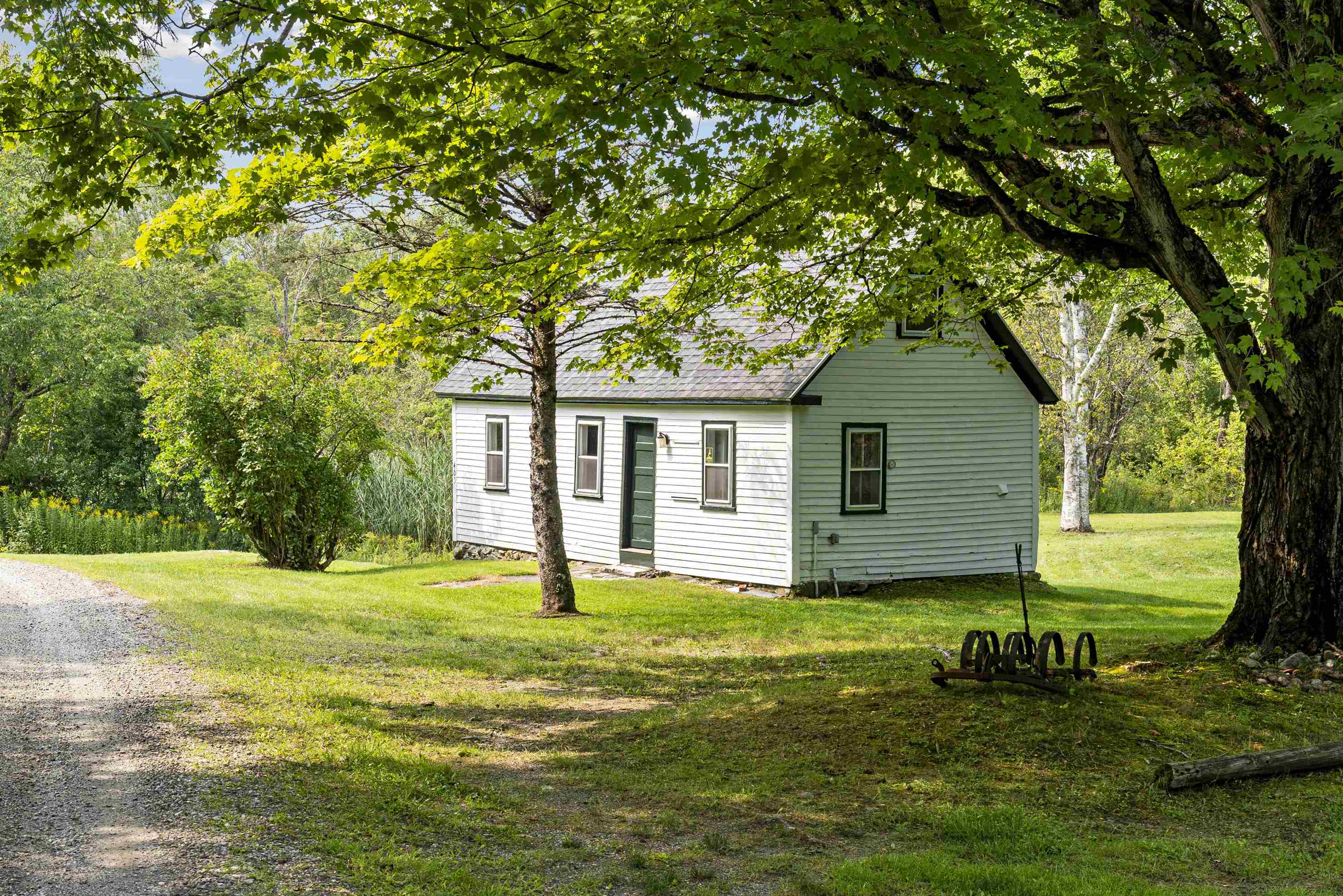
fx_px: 2014
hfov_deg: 36.9
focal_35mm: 54
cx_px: 668
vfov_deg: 25.1
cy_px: 439
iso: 250
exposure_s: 1/200
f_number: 8
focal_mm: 35
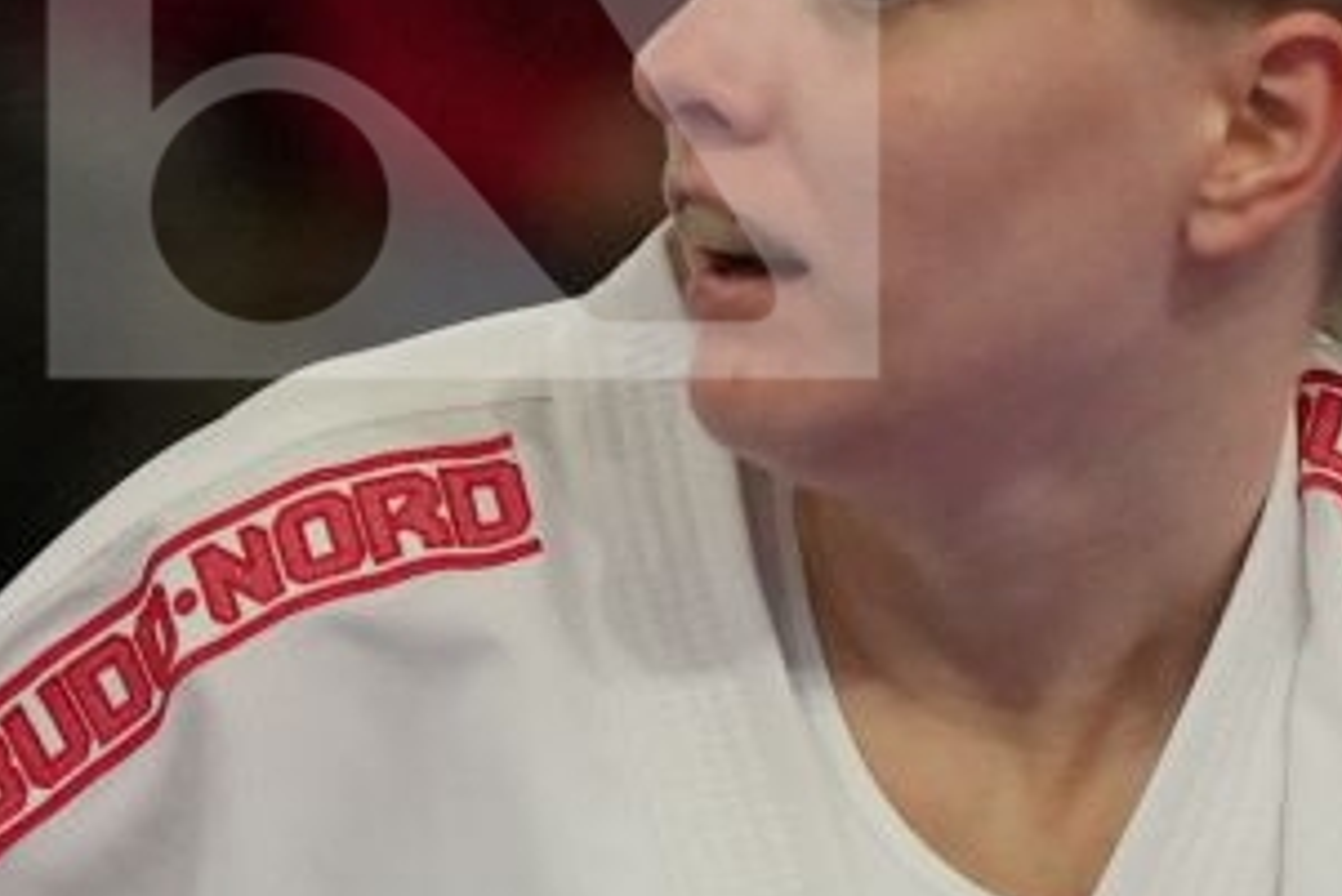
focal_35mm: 1792
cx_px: 464
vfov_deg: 0.8
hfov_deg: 1.2
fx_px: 66831
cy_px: 1551
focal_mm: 200
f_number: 2.8
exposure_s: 1/1000
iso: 1600
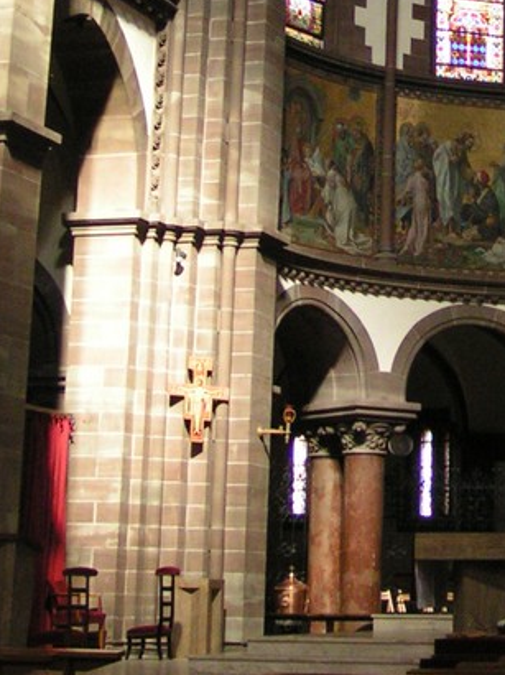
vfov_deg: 19.1
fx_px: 1928
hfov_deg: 14.5
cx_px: 592
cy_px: -52
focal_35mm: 99
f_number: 2.8
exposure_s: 1/10
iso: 200
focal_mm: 5.8
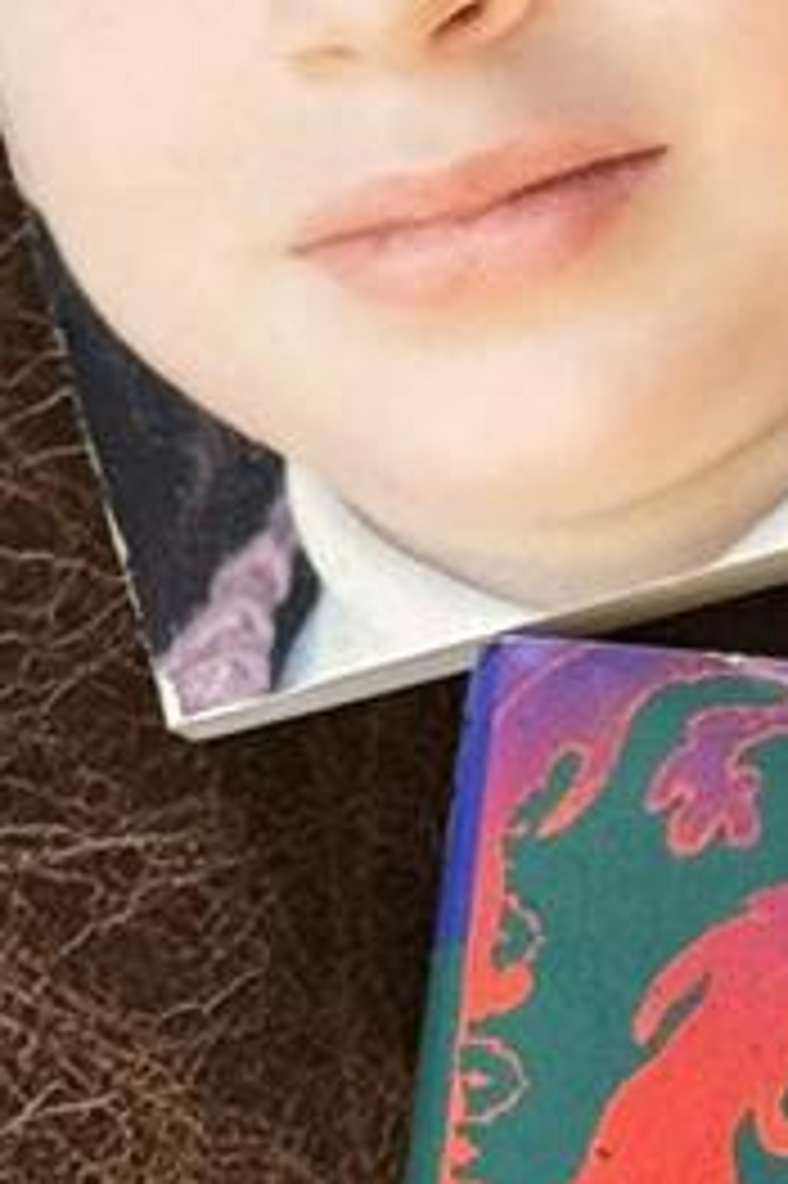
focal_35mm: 304
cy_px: 720
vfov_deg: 6.8
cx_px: 2035
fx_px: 9994
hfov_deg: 4.4
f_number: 1.78
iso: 200
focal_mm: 6.76
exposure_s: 1/60
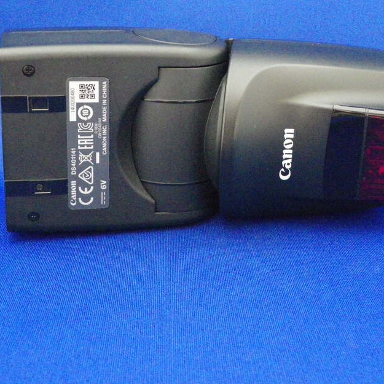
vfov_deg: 30.4
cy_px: 134
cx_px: 224
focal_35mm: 56
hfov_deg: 30.5
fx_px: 703
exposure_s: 1/30
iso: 800
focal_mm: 5.8
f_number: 2.8
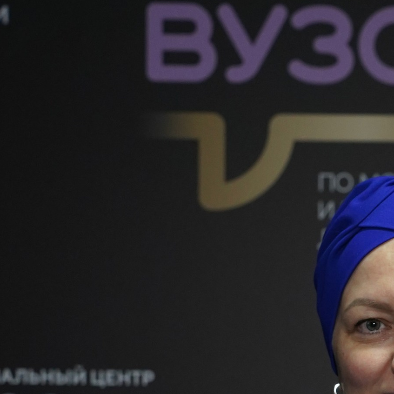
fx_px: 2382
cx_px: 401
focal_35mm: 185
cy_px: 566
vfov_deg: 9.2
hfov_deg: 9.4
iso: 1600
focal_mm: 48
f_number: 5
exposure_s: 1/160
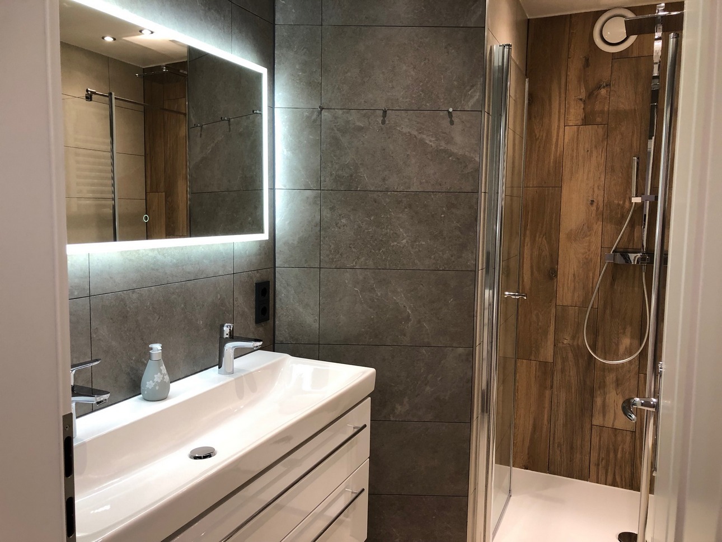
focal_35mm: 28
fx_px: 584
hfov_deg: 63.4
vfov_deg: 49.8
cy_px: 271
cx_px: 361
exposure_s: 1/25
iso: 40
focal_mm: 3.99
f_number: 1.8
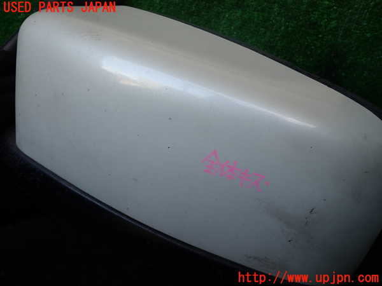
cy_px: 143
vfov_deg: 46.8
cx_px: 191
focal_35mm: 30
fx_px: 331
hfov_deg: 60.0
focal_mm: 5.4
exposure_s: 1/100
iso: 100
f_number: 2.3
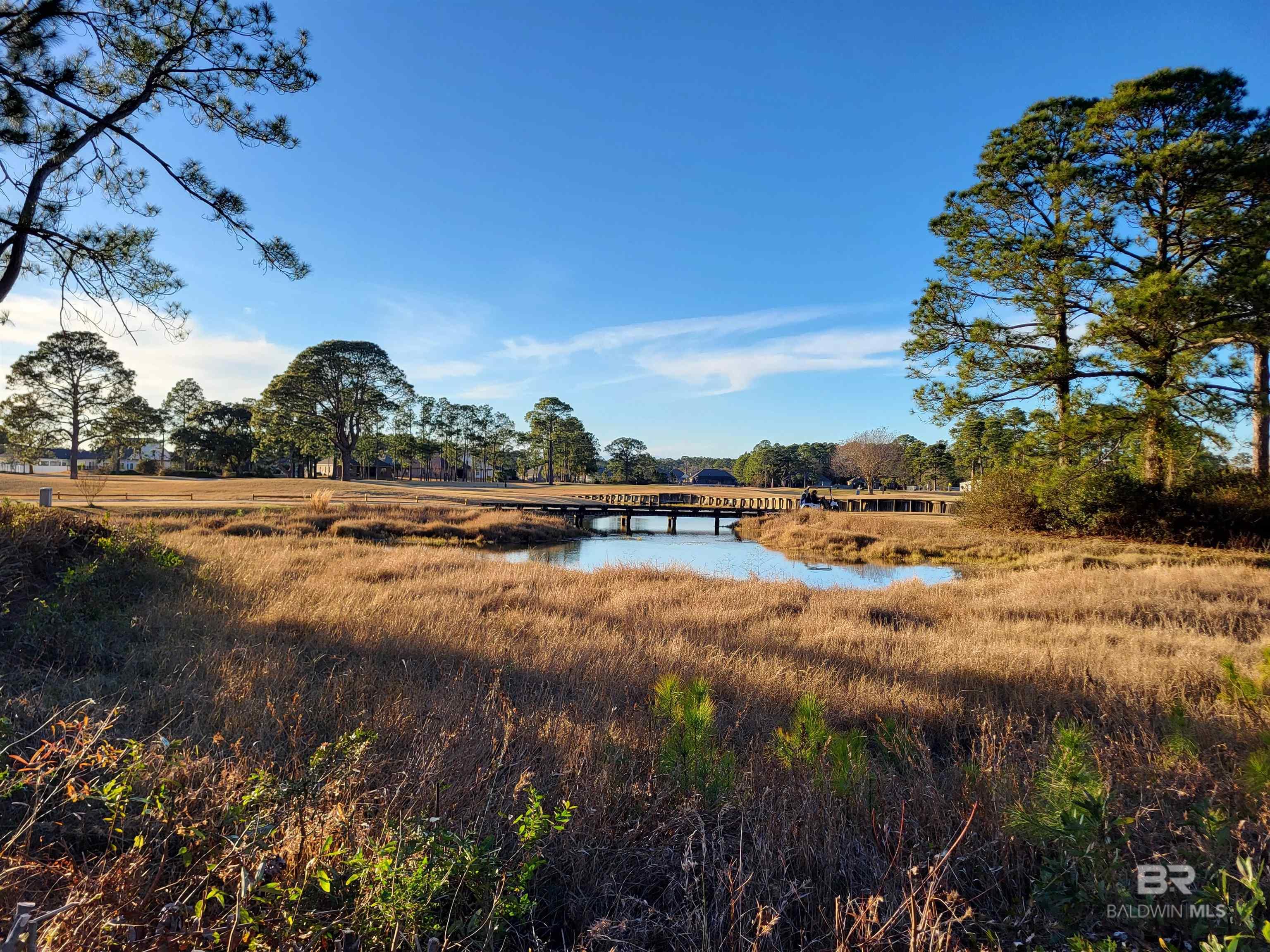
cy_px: 476
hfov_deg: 67.3
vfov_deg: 53.1
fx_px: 954
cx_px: 635
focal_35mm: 26
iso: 40
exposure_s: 1/1195
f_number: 1.8
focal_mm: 5.4
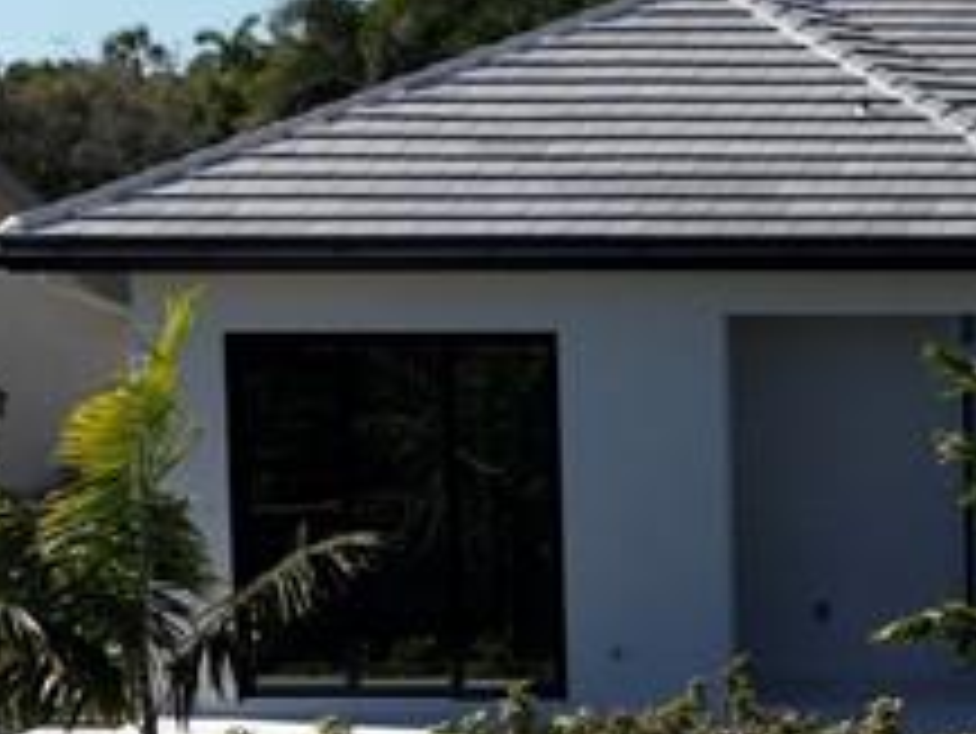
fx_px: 3188
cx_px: 1484
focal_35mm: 113
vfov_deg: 13.1
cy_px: 392
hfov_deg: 15.9
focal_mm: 8.67
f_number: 1.8
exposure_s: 1/400
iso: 100
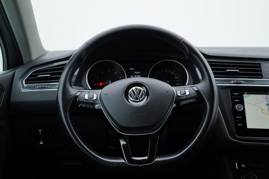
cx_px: 134
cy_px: 90
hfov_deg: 53.1
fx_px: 269
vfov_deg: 36.9
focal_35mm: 36
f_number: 3.5
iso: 125
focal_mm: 24
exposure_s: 1/60
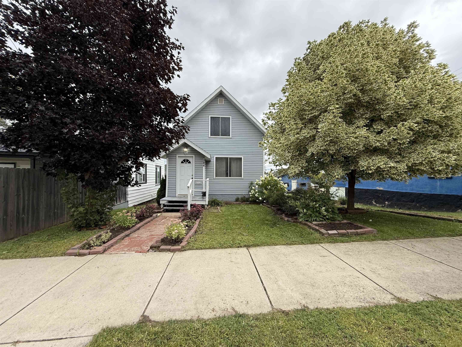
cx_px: 231
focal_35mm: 14
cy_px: 174
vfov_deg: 85.7
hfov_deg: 102.1
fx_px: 187
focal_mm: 2.22
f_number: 2.2
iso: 64
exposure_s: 1/579
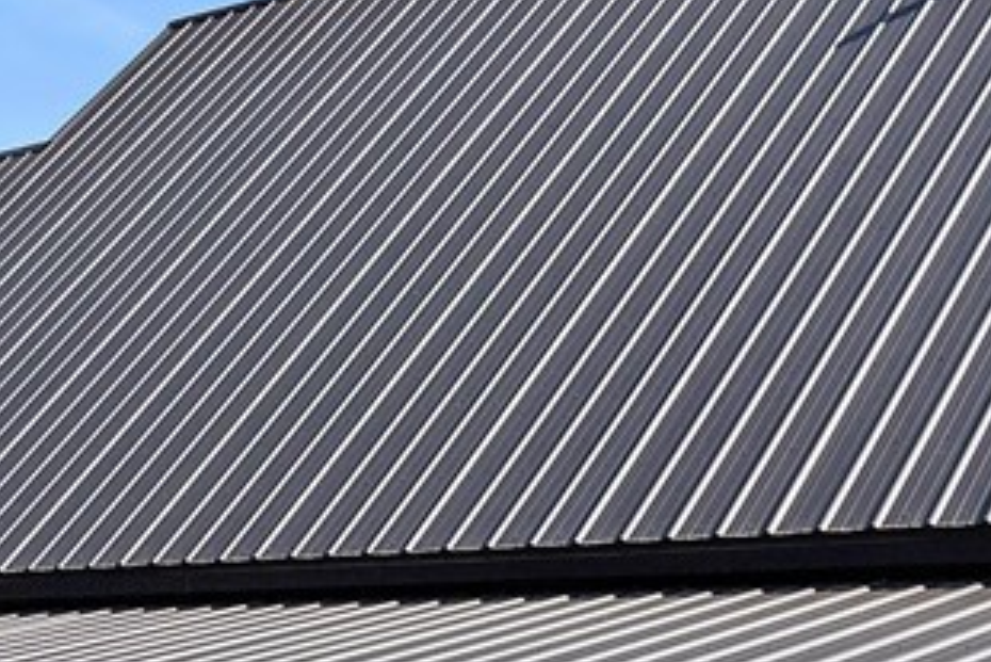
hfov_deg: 24.7
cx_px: -61
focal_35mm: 77
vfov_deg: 16.5
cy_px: 926
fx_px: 2121
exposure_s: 1/160
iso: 100
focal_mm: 8.38
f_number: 2.8
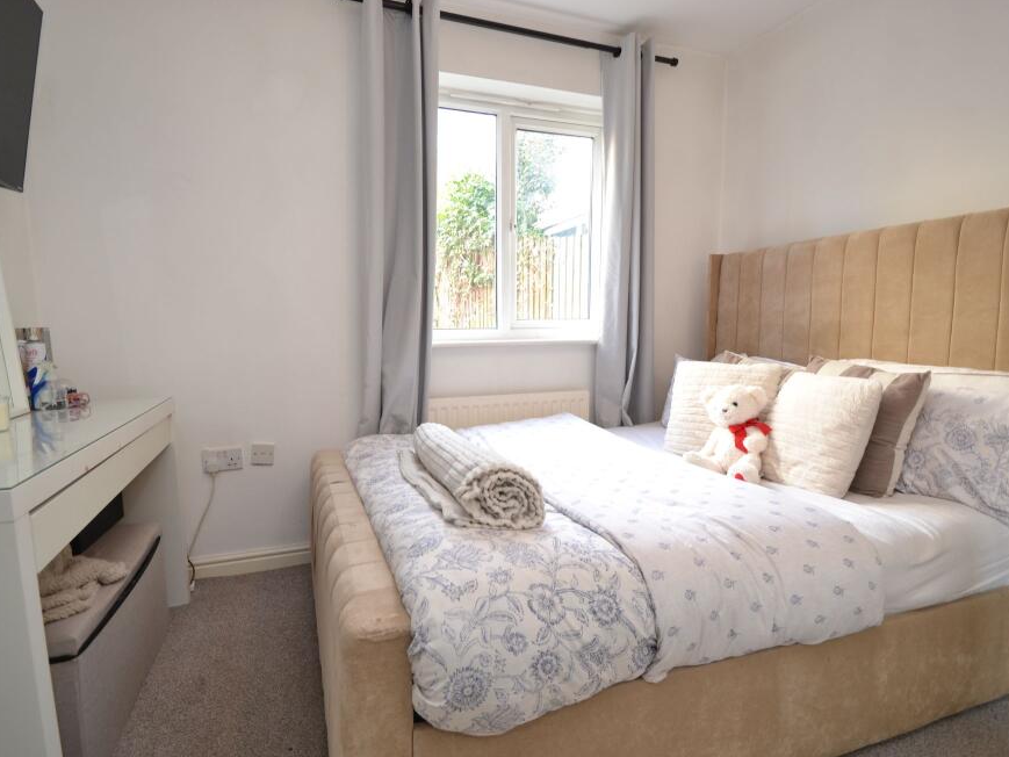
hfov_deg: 91.0
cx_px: 488
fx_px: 496
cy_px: 392
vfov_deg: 74.7
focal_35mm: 17
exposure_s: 1/60
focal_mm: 10
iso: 400
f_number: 3.5
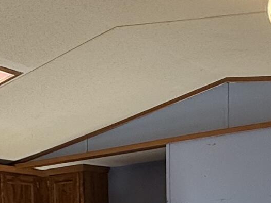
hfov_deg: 24.2
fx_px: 626
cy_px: 353
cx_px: 75
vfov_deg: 15.9
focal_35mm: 80
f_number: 2.2
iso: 80
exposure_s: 1/120
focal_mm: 2.22
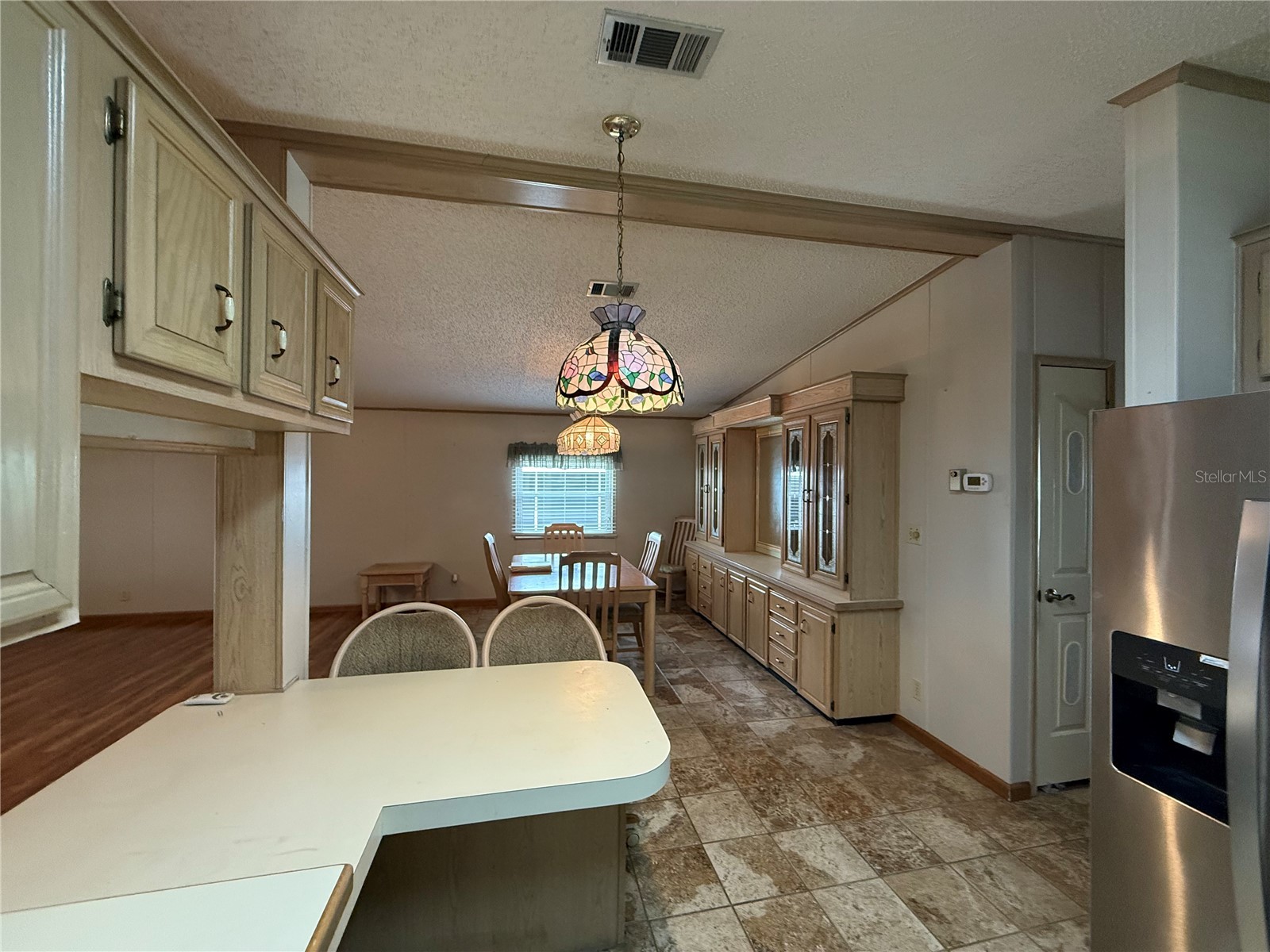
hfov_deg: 102.1
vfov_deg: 85.7
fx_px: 514
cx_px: 635
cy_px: 476
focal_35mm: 14
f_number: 2.2
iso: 400
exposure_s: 1/120
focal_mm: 2.22
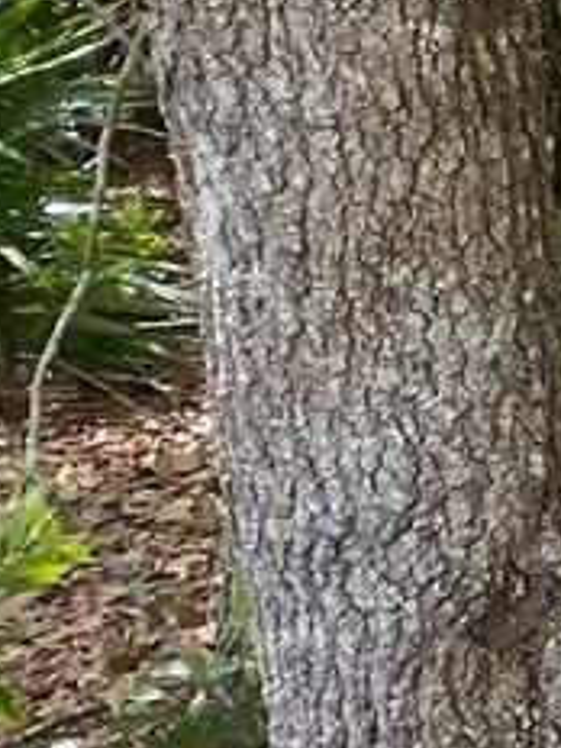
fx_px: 3868
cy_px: -48
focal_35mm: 179
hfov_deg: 7.2
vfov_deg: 10.9
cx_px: 1831
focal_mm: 4.25
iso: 32
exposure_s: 1/129
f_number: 1.8
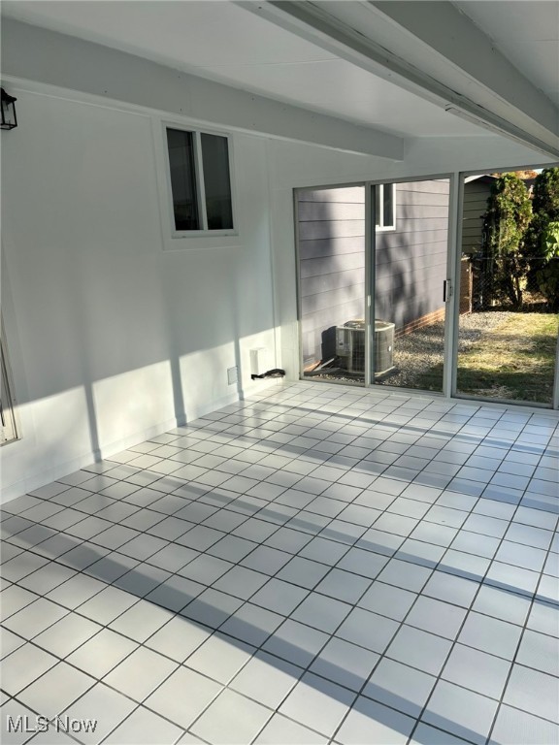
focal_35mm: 26
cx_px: 280
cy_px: 372
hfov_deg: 53.1
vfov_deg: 67.3
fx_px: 560
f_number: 1.6
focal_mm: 5.96
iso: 50
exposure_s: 1/1178
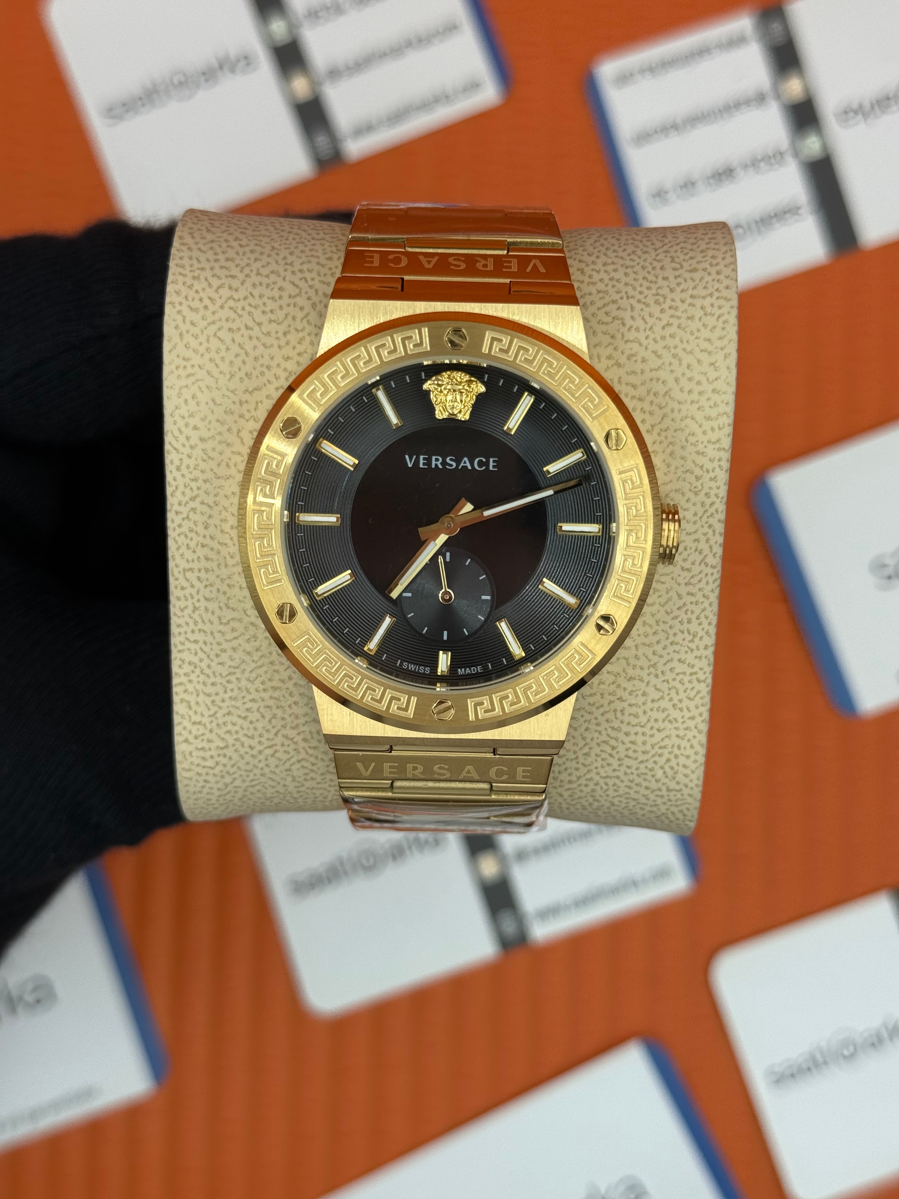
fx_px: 1662
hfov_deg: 30.3
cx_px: 450
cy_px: 600
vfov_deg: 39.7
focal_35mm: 48
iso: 64
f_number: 1.78
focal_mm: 6.76
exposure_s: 1/754
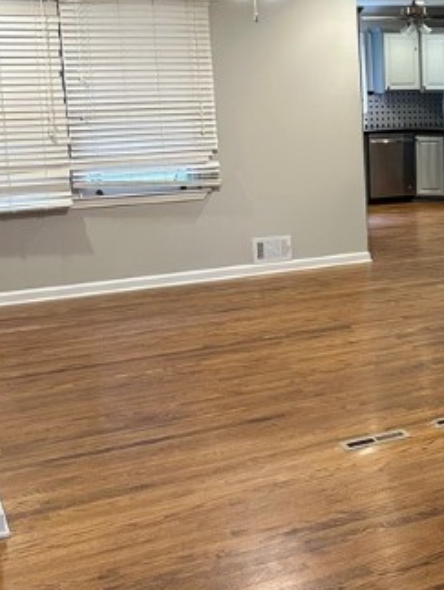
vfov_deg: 33.6
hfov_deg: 23.9
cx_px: 502
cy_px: 217
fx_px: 973
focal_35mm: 57
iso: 250
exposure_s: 1/60
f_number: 1.78
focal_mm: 6.86
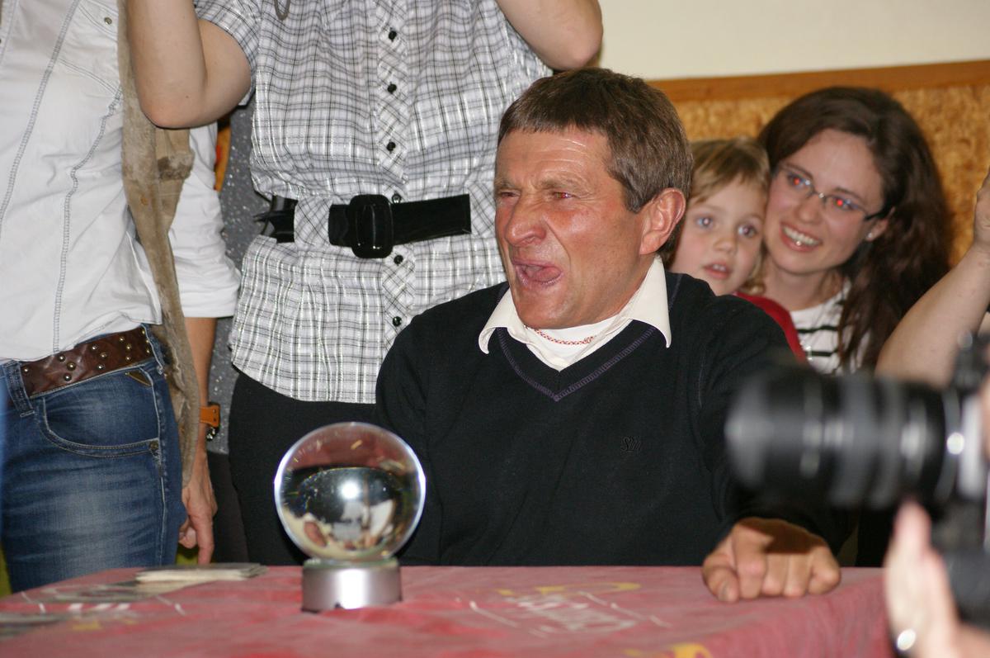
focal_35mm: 150
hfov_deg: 13.7
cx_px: 495
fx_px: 4120
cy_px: 329
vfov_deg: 9.1
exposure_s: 1/125
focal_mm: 100
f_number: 4
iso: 400
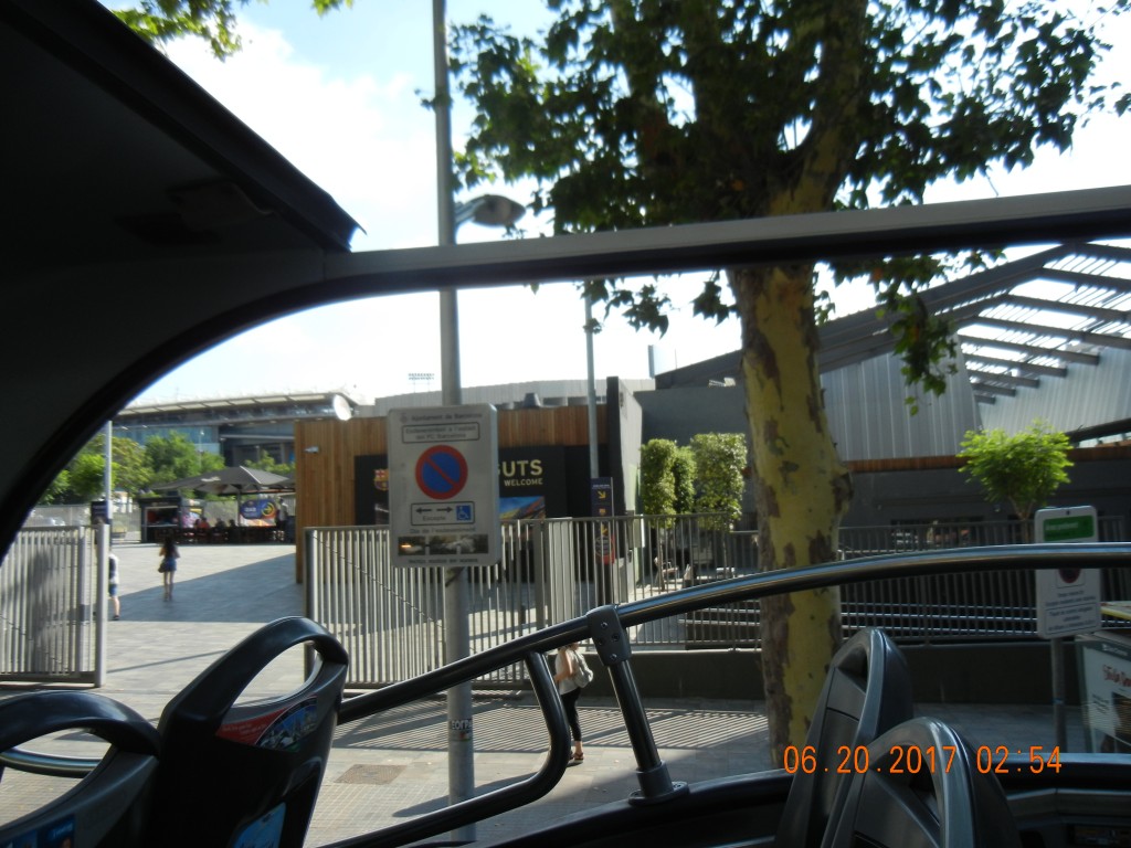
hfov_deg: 60.0
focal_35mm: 30
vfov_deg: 46.8
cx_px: 566
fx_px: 980
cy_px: 424
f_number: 3.5
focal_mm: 5.4
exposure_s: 1/719
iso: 160
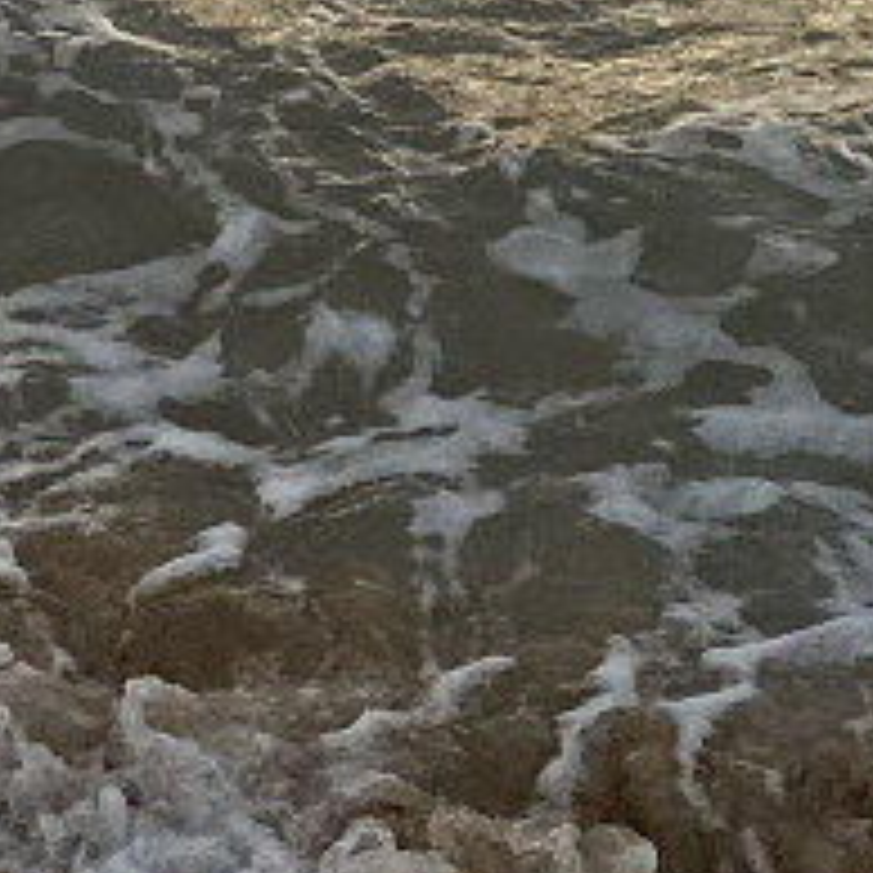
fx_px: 4993
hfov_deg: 9.5
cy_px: -1688
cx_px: -688
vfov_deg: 8.5
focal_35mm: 175
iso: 80
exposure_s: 1/1256
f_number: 1.78
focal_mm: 6.86
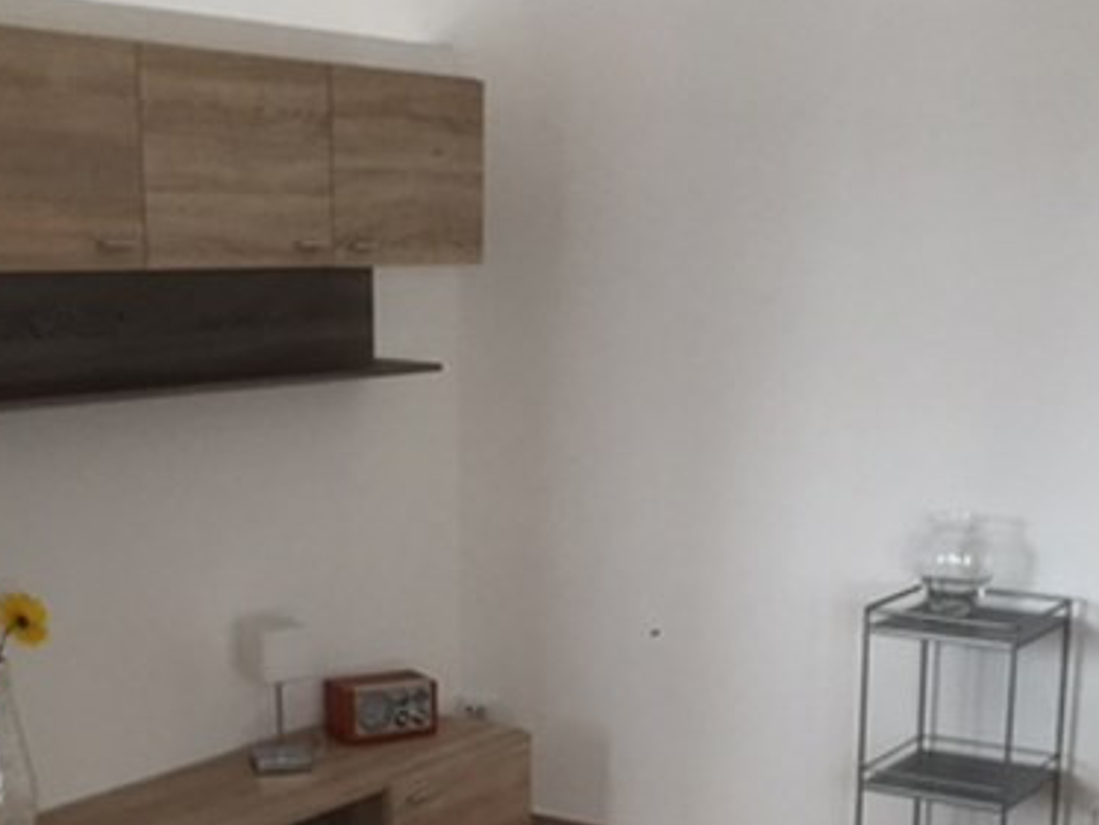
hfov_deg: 31.1
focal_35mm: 62
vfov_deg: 23.1
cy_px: 722
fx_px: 1970
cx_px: 664
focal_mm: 4.15
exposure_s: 1/30
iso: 50
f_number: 2.2
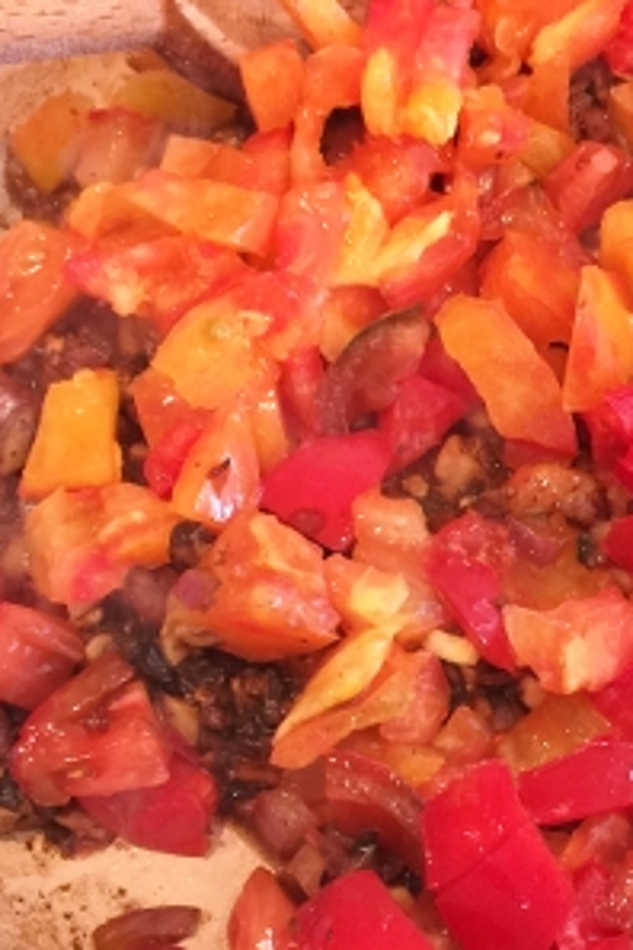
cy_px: 505
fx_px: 1741
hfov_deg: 20.2
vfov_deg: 30.5
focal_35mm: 66
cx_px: 559
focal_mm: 4.15
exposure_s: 1/30
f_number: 2.2
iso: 50
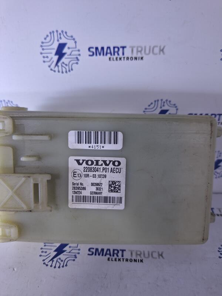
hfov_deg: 58.9
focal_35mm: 23
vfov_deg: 73.9
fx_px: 197
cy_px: 148
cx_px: 111
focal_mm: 5.54
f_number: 1.8
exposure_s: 1/50
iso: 160
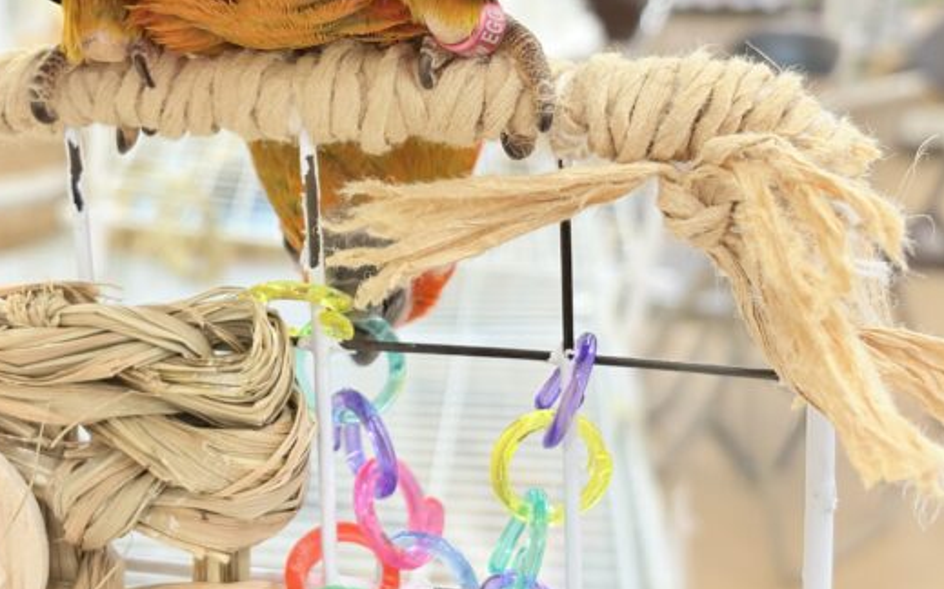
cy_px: 189
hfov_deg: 30.2
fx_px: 1749
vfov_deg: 19.1
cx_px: 413
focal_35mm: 68
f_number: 1.6
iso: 64
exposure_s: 1/50
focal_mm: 5.96
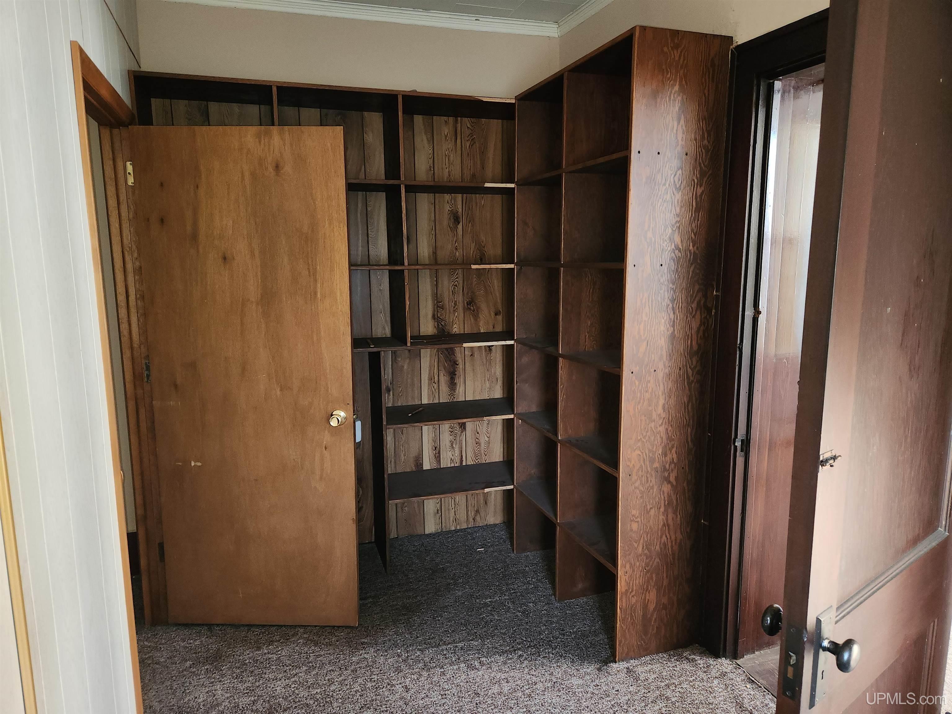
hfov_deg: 73.9
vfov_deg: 58.9
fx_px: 633
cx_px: 476
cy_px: 357
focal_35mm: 23
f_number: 1.8
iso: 160
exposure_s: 1/20
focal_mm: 5.4
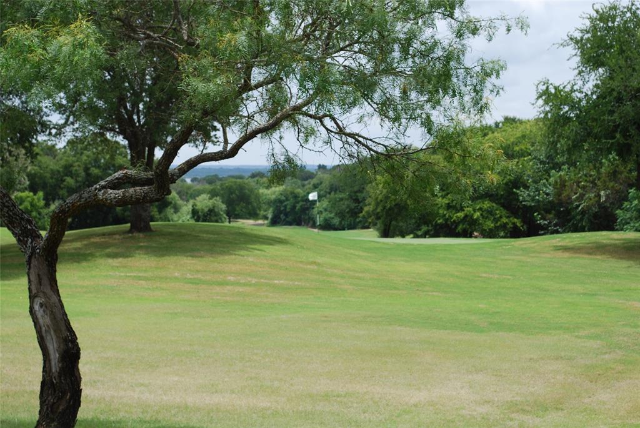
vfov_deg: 16.6
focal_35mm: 82
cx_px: 320
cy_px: 214
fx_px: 1468
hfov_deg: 24.6
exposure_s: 1/250
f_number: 8
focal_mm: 55
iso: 100
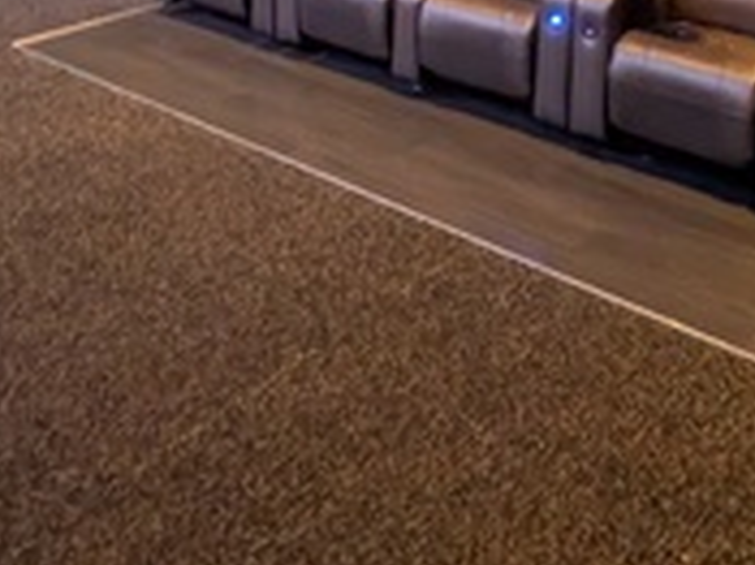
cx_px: 229
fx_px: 959
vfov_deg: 27.3
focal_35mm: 44
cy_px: -177
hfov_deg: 42.2
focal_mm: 2.23
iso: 1461
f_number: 1.95
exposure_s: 1/2.56
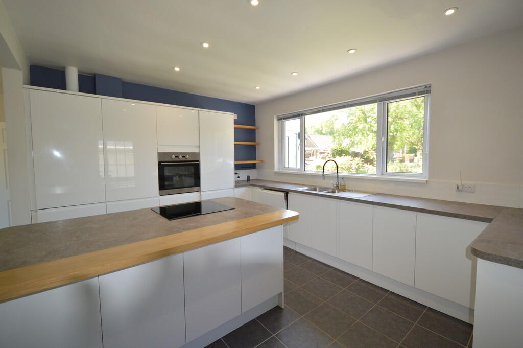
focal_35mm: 15
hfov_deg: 100.4
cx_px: 262
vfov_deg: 77.2
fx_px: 218
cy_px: 174
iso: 320
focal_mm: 10
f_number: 4
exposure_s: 1/125
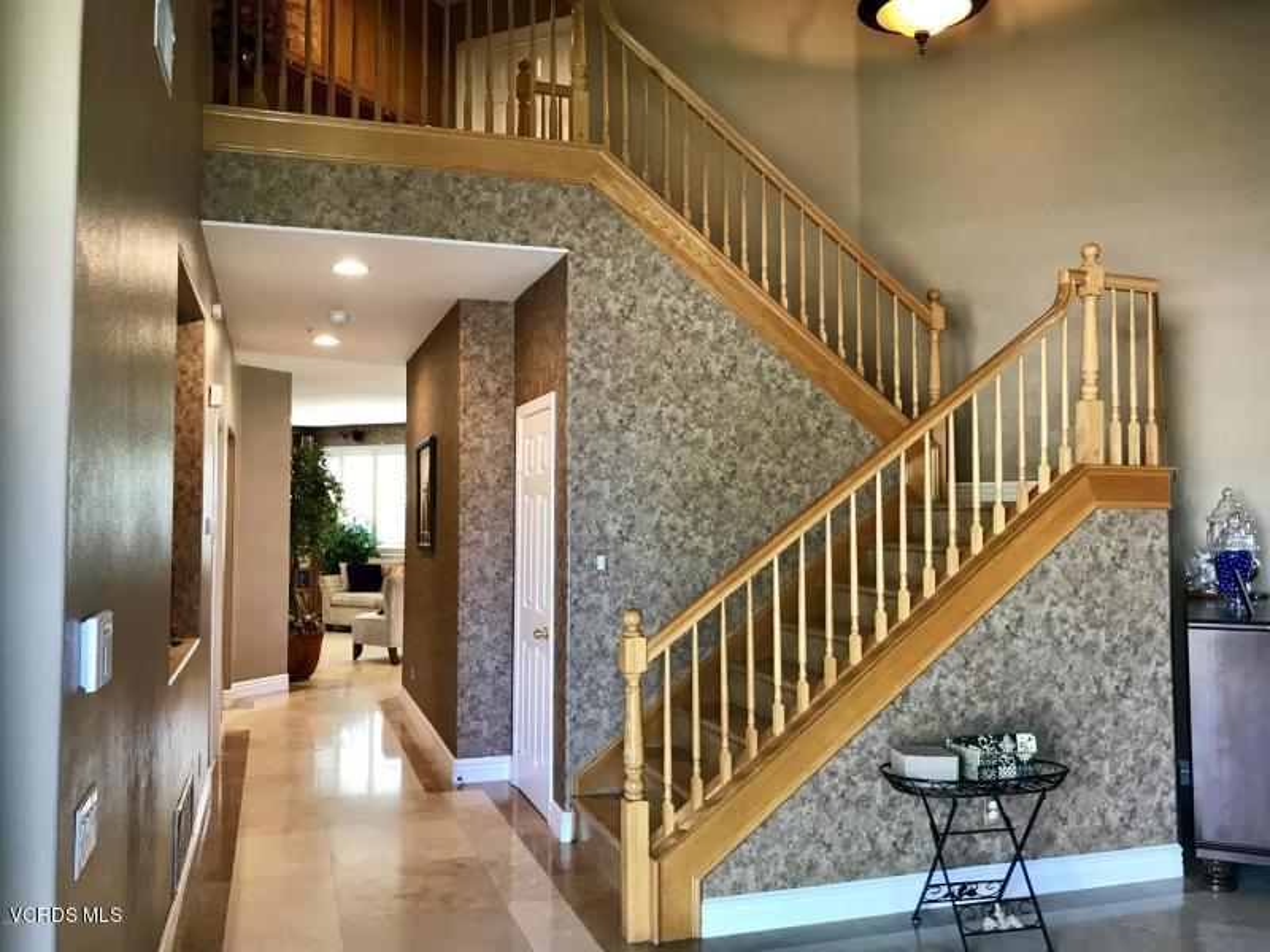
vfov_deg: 49.7
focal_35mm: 28
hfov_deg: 63.4
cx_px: 635
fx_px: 1027
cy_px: 476
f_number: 1.8
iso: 40
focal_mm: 3.99
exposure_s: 1/17
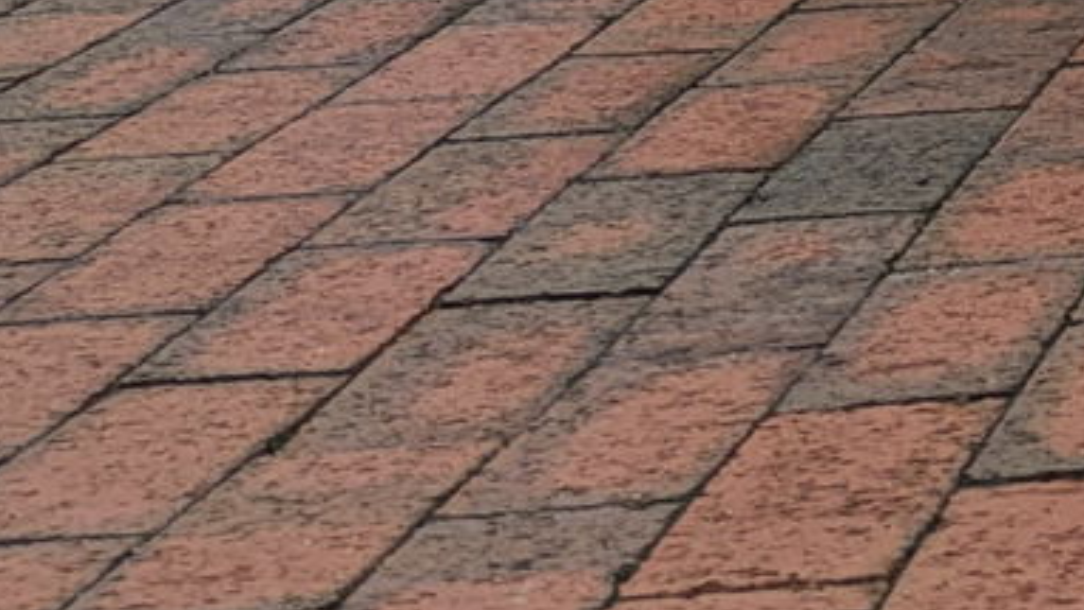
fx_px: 3938
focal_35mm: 137
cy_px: -904
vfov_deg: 8.1
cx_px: 2389
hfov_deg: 12.9
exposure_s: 1/2959
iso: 43
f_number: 1.89
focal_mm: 5.43
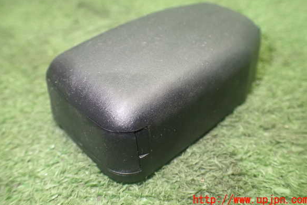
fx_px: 290
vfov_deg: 38.9
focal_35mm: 34
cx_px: 154
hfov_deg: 55.8
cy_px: 89
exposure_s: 1/30
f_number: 2.4
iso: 250
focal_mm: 5.79
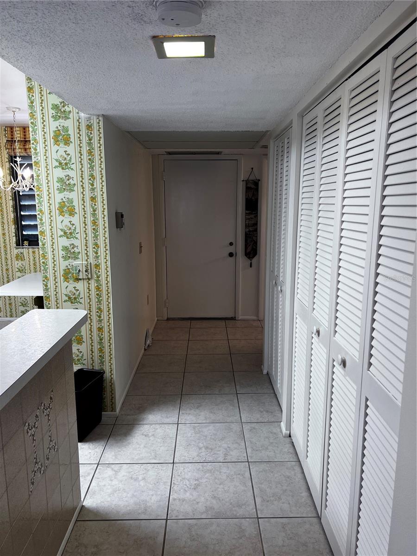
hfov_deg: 53.1
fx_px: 418
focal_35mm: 26
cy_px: 278
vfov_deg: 67.3
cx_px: 208
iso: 64
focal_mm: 5.7
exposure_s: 1/60
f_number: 1.5
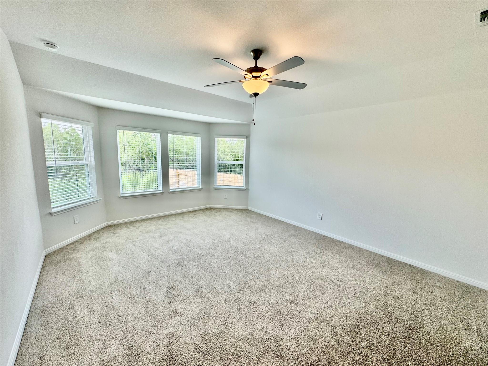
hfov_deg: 102.1
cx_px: 244
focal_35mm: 14
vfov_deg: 85.7
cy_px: 183
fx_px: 197
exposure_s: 1/120
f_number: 2.2
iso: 40
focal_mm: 2.22
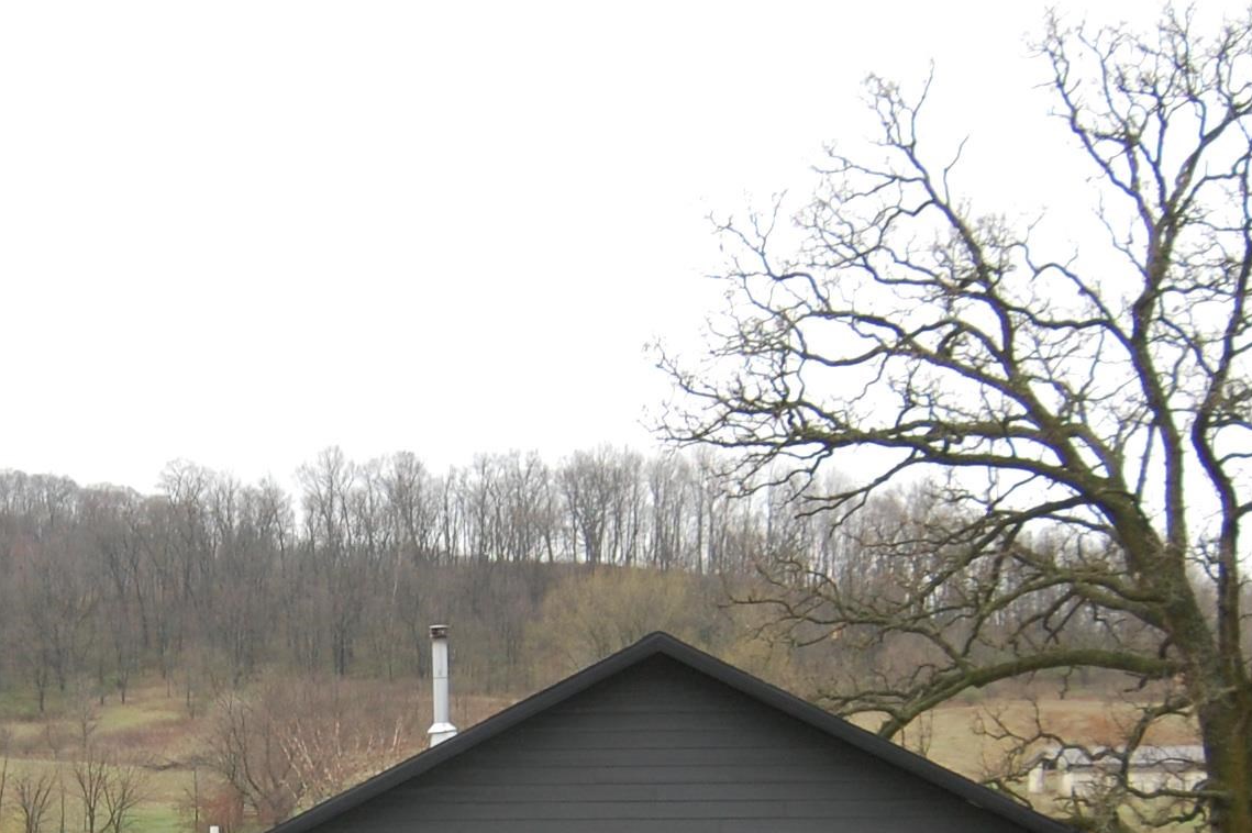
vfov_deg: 19.9
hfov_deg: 29.4
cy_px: 692
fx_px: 2340
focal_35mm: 67
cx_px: 297
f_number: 4.5
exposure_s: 1/500
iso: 400
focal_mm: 17
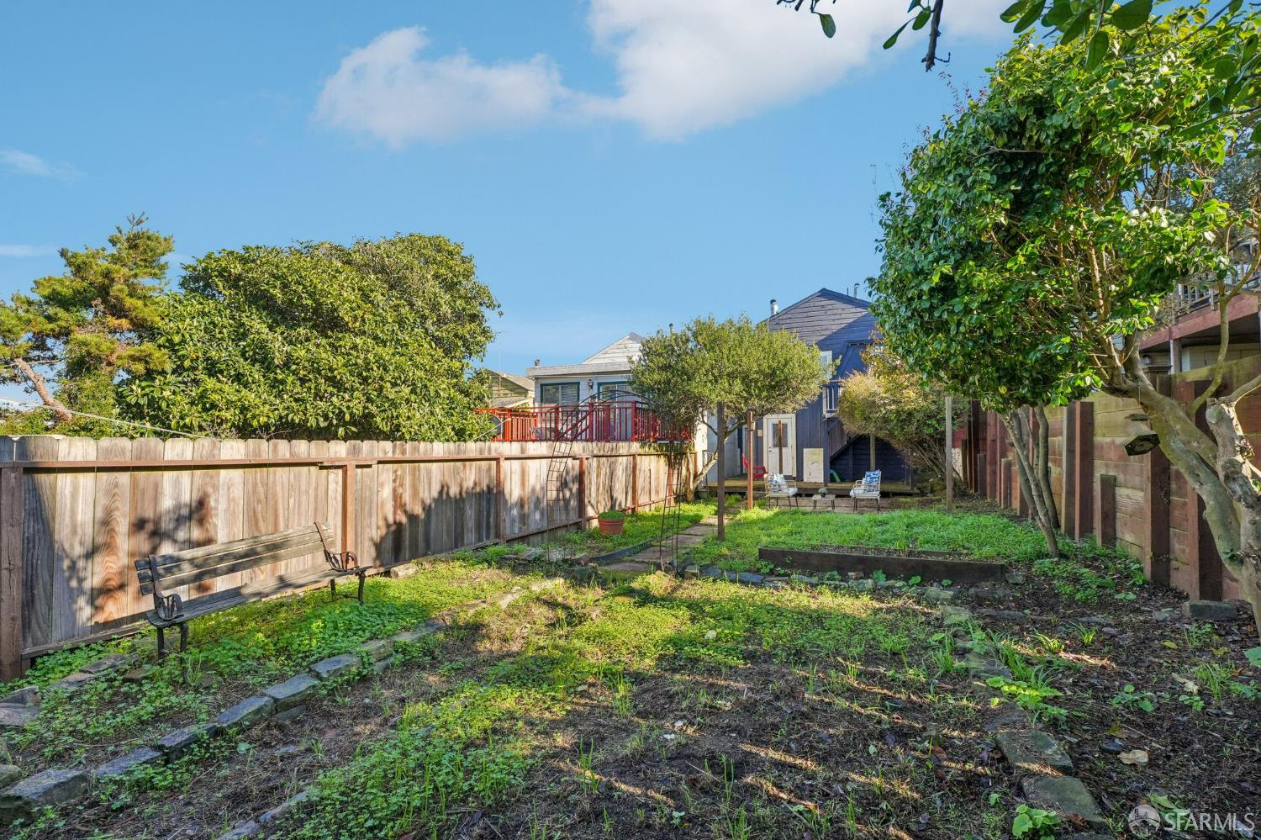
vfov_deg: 81.2
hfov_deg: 104.3
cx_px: 630
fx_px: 490
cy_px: 420
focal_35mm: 14
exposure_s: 1/400
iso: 800
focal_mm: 14
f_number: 8
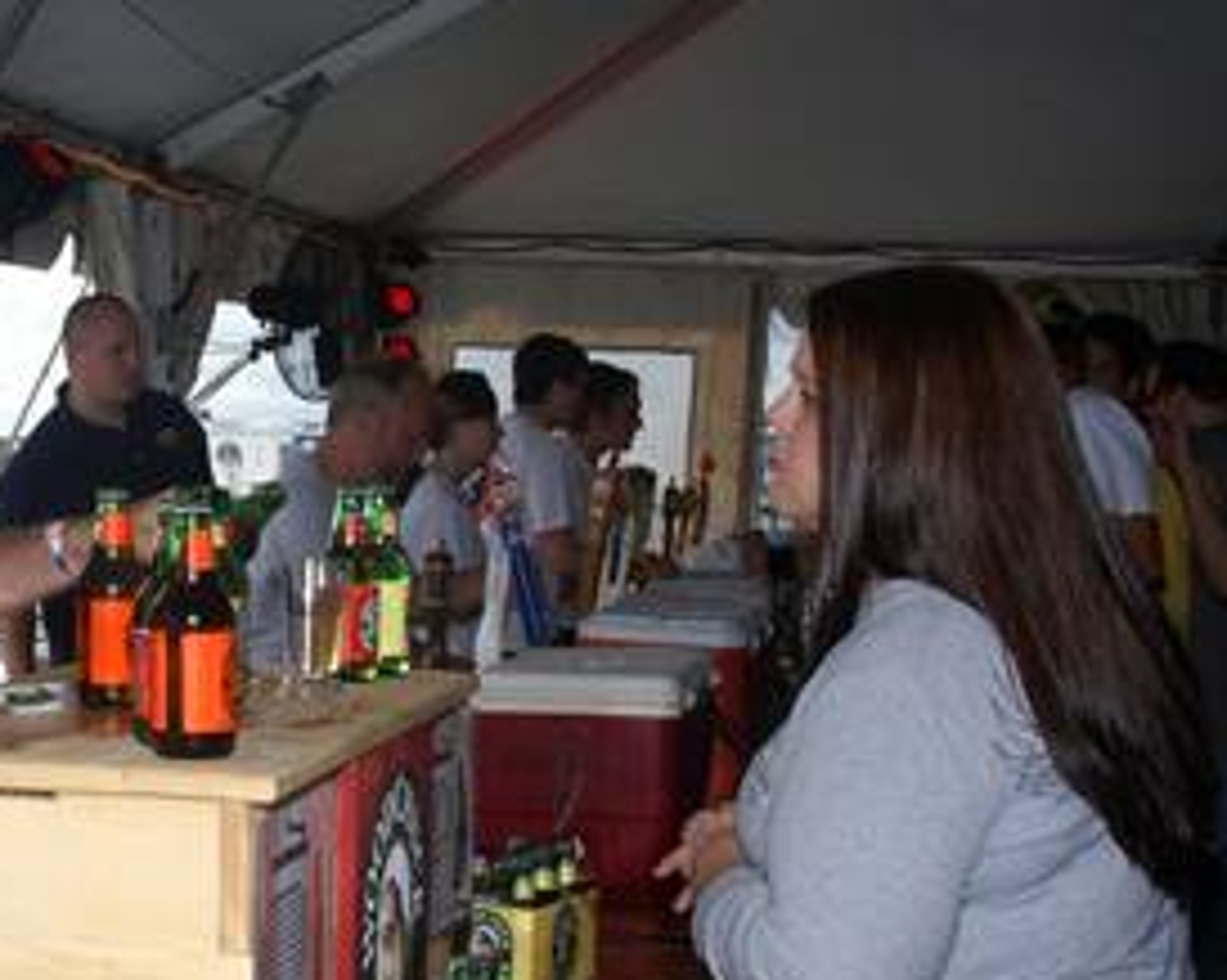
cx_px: 166
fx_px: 2250
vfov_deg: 24.6
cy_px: 537
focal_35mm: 62
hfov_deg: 29.5
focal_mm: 24
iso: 320
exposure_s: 1/80
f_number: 13
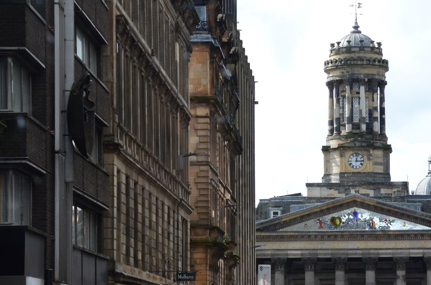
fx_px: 1803
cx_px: 282
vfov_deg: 9.0
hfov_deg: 13.6
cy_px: 182
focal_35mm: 151
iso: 500
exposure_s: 1/640
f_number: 8
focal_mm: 50
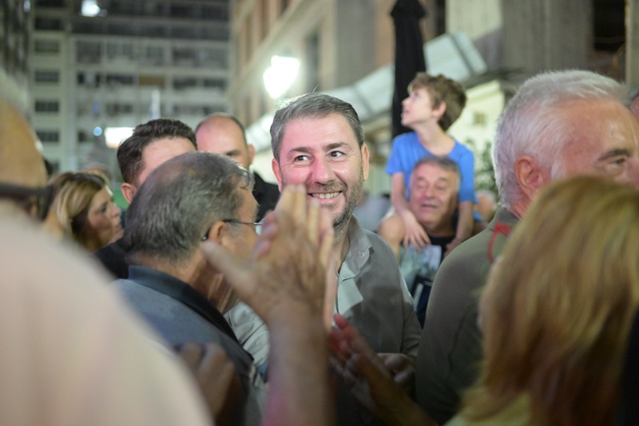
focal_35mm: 35
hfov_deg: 54.4
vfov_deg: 37.8
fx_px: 621
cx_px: 320
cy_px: 213
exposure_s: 1/80
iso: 6400
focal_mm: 35
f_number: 2
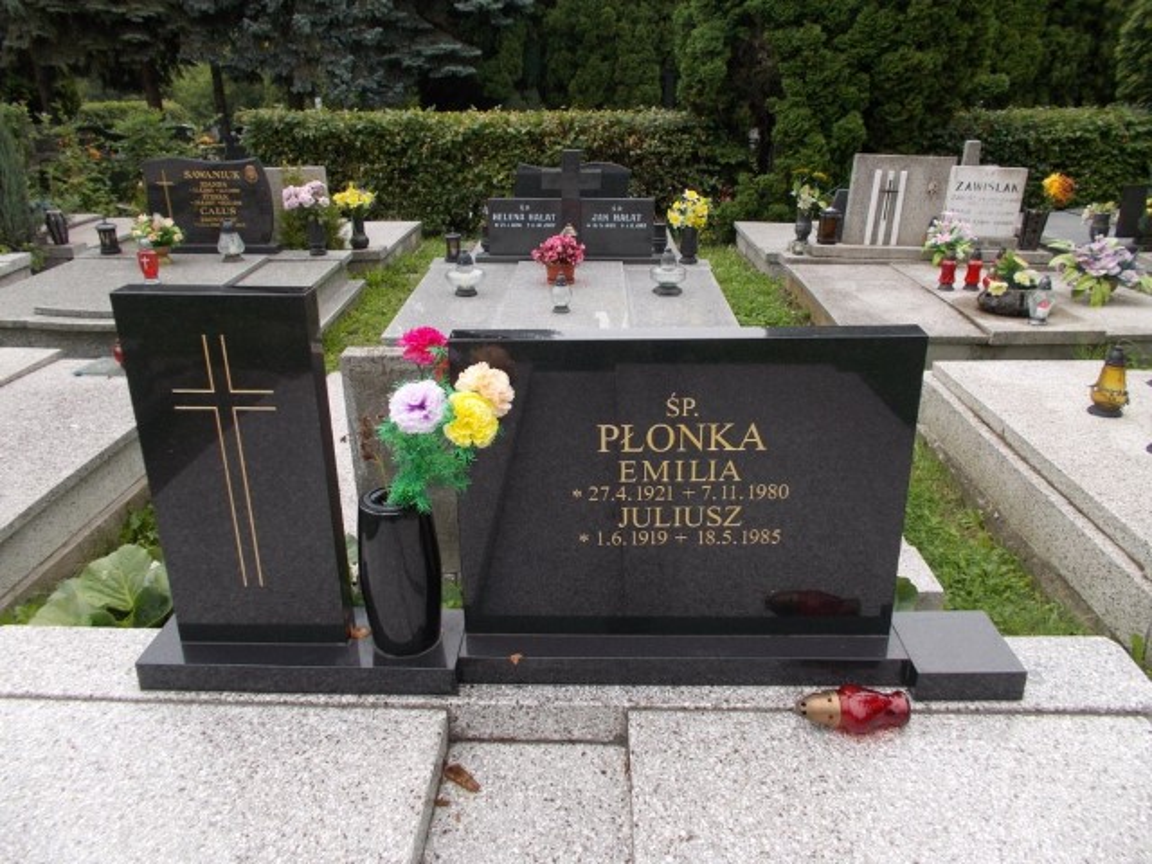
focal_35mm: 26
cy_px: 432
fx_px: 865
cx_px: 576
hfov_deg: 67.3
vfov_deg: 53.1
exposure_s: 1/100
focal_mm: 4.6
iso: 80
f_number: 3.2
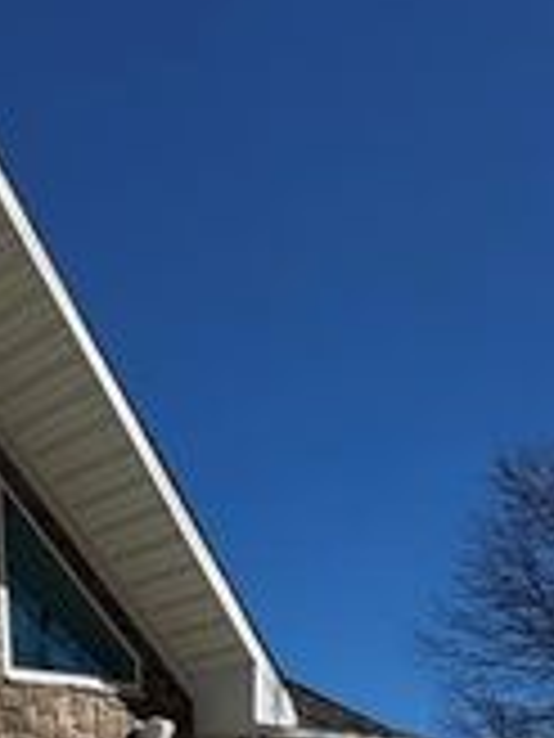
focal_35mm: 57
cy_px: 817
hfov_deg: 18.9
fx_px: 1216
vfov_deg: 30.2
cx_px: -477
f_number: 2.2
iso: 50
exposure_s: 1/3717
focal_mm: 2.22
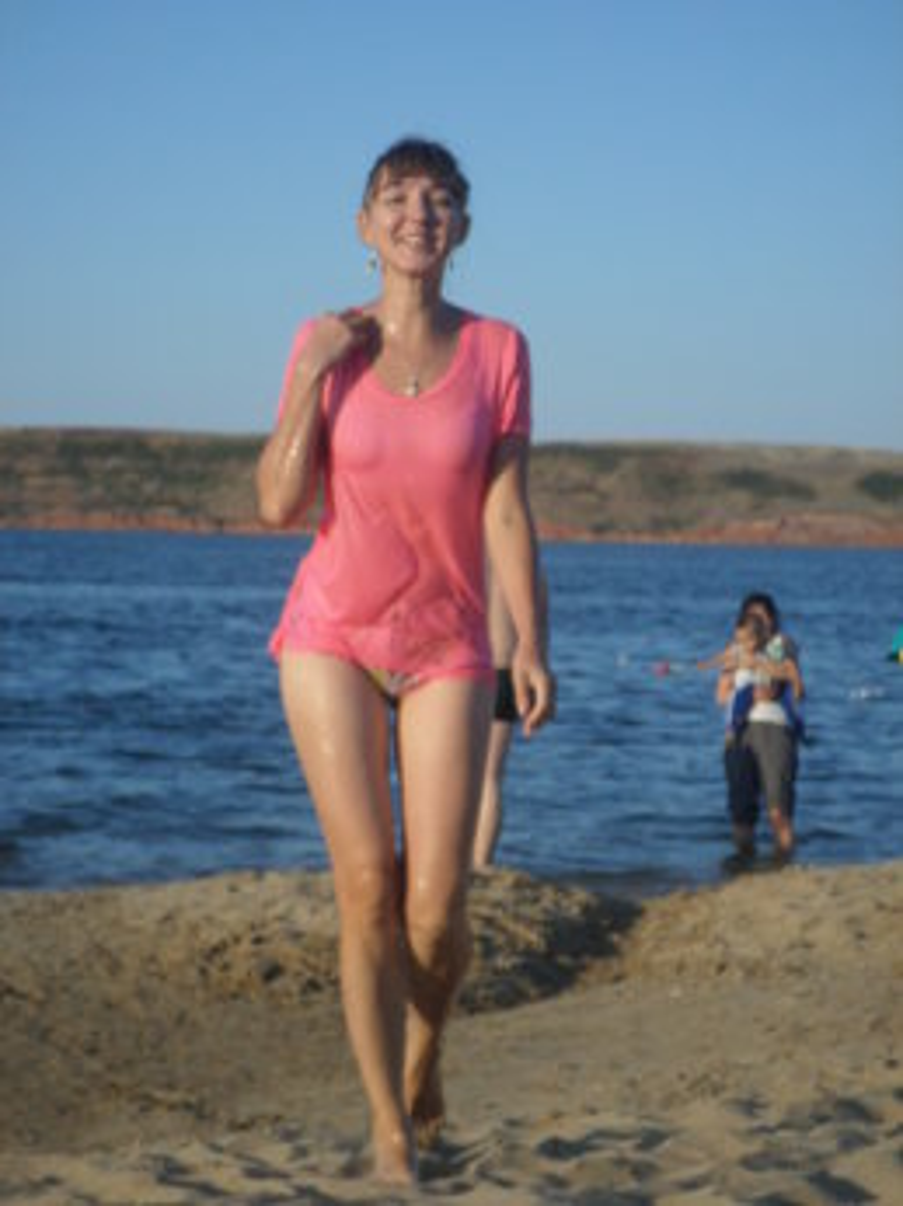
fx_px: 3831
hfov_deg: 13.4
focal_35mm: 110
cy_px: 603
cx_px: 452
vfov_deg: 17.9
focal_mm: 19.8
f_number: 5.7
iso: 80
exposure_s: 1/250
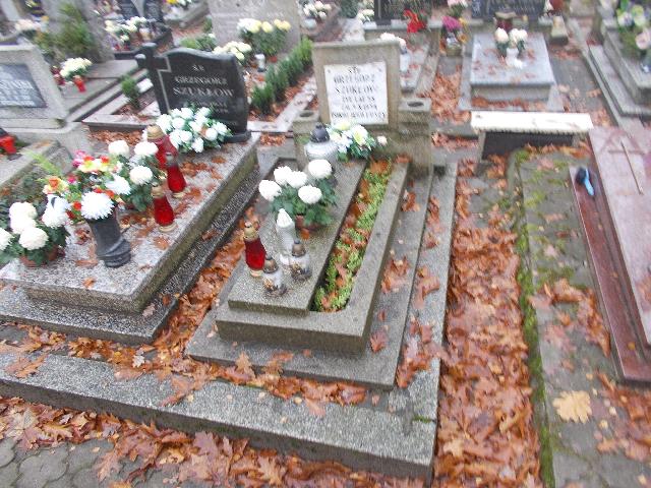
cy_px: 244
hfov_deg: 67.3
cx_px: 326
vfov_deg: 53.1
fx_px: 489
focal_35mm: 26
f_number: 3.2
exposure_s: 1/30
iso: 80
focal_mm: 4.6
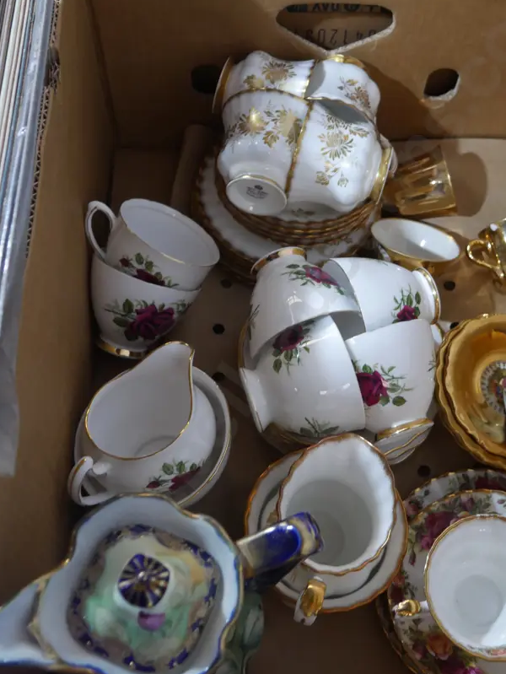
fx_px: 798
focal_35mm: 41
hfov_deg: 35.0
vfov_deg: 45.6
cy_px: 292
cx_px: 318
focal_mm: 16
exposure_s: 1/60
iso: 1250
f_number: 3.6
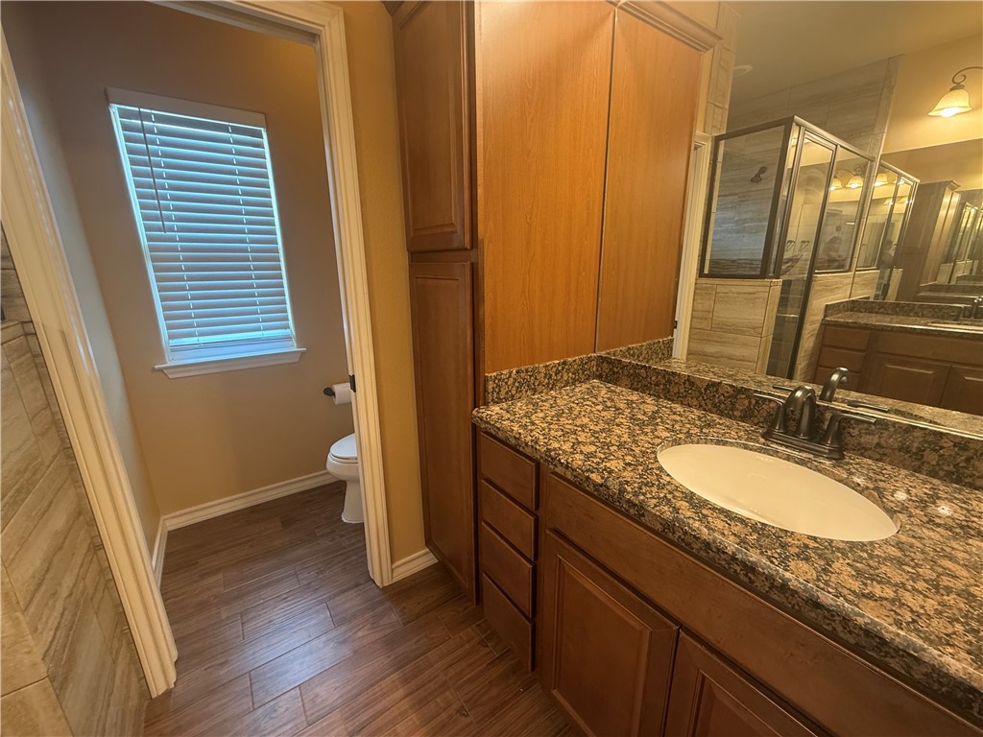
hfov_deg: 102.1
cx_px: 492
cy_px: 368
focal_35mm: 14
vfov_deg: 85.7
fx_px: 398
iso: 200
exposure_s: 1/60
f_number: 2.2
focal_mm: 2.22
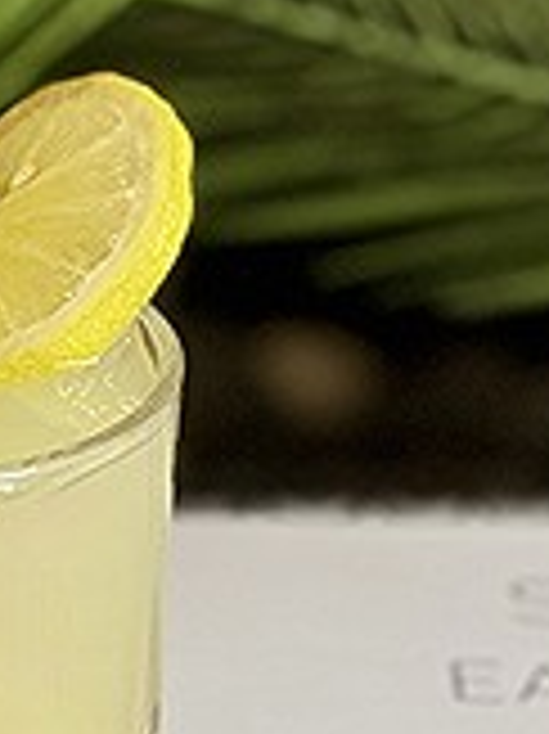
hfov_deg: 3.3
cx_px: -243
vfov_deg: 4.5
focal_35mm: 442
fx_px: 9359
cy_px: 257
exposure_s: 1/91
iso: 250
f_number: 2.8
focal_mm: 15.66
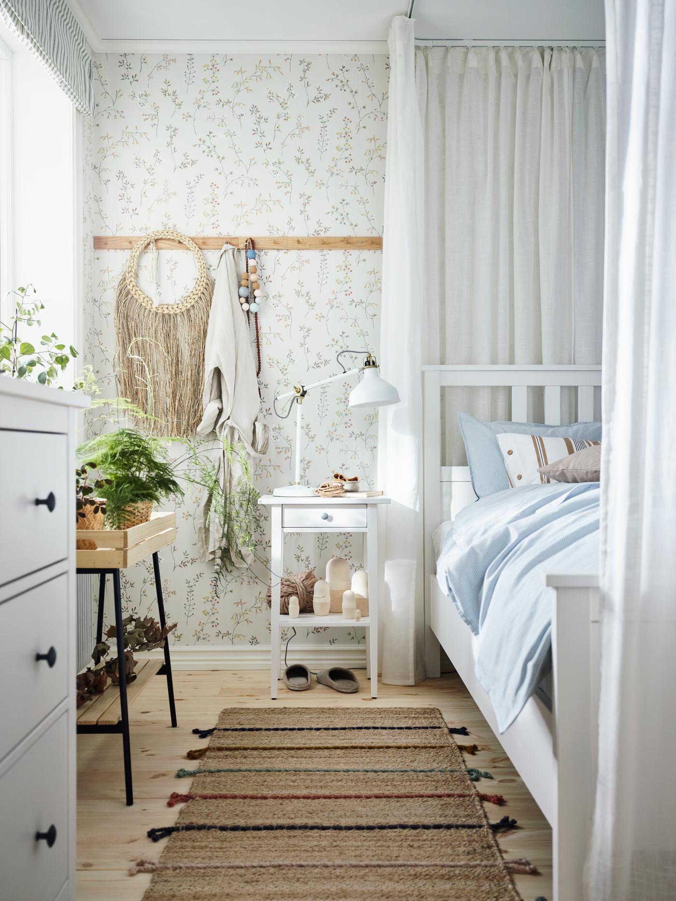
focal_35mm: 36
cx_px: 338
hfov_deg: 39.7
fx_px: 937
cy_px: 450
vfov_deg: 51.3
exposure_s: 1/100
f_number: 5.6
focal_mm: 45
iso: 800
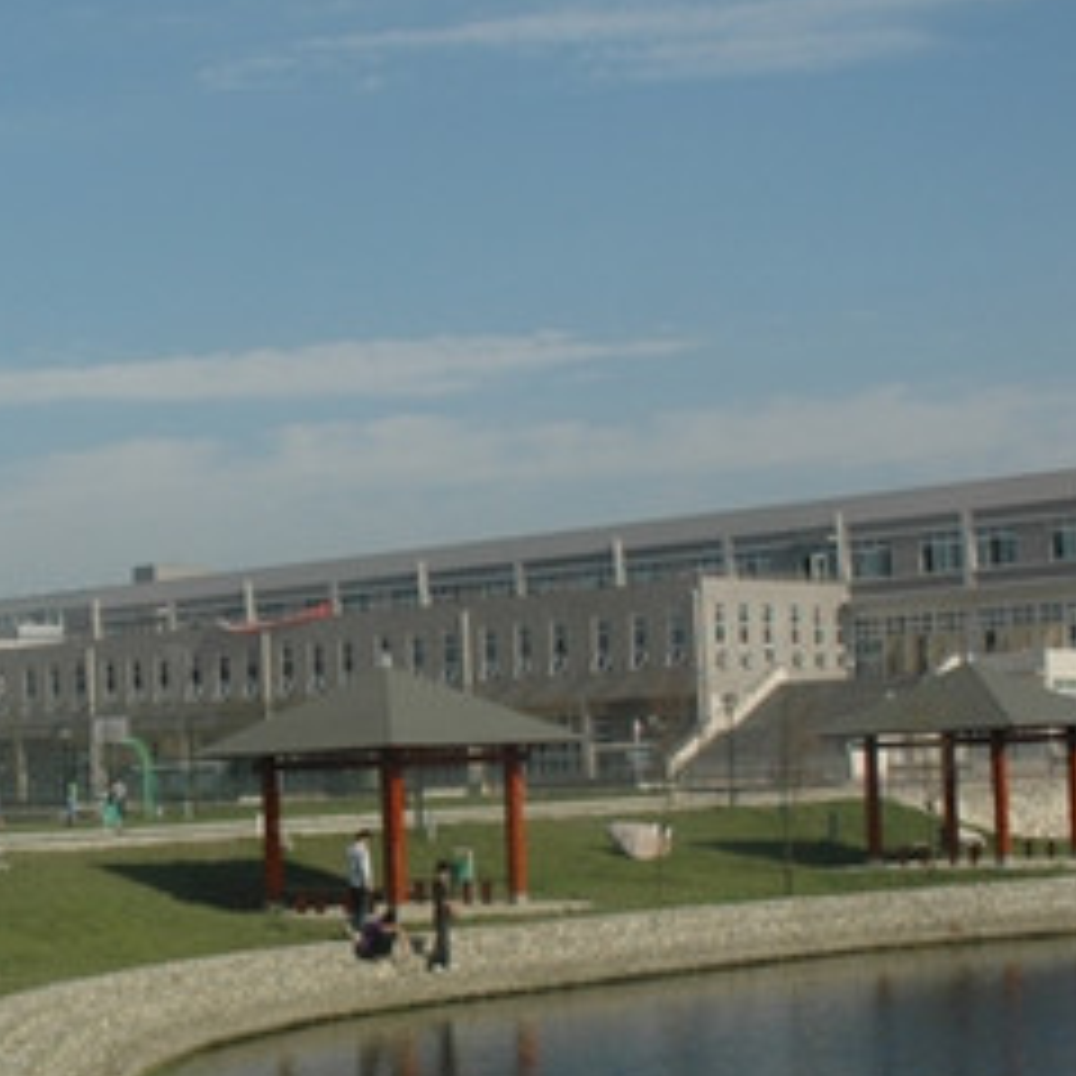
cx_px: 36
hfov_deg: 22.0
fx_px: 2673
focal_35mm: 76
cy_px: 705
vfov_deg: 22.7
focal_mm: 22
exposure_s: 1/400
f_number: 10
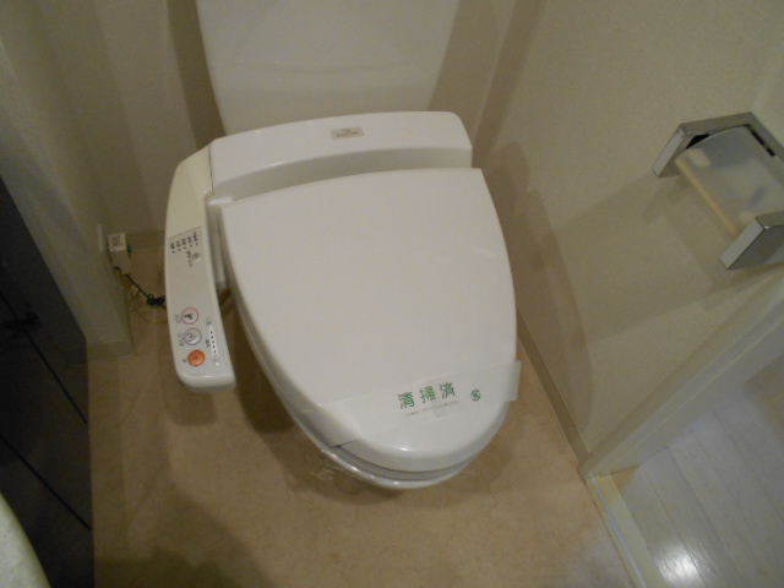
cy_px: 294
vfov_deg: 53.1
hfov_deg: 67.3
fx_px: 589
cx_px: 392
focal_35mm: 26
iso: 360
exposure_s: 1/30
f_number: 3.2
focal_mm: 4.6
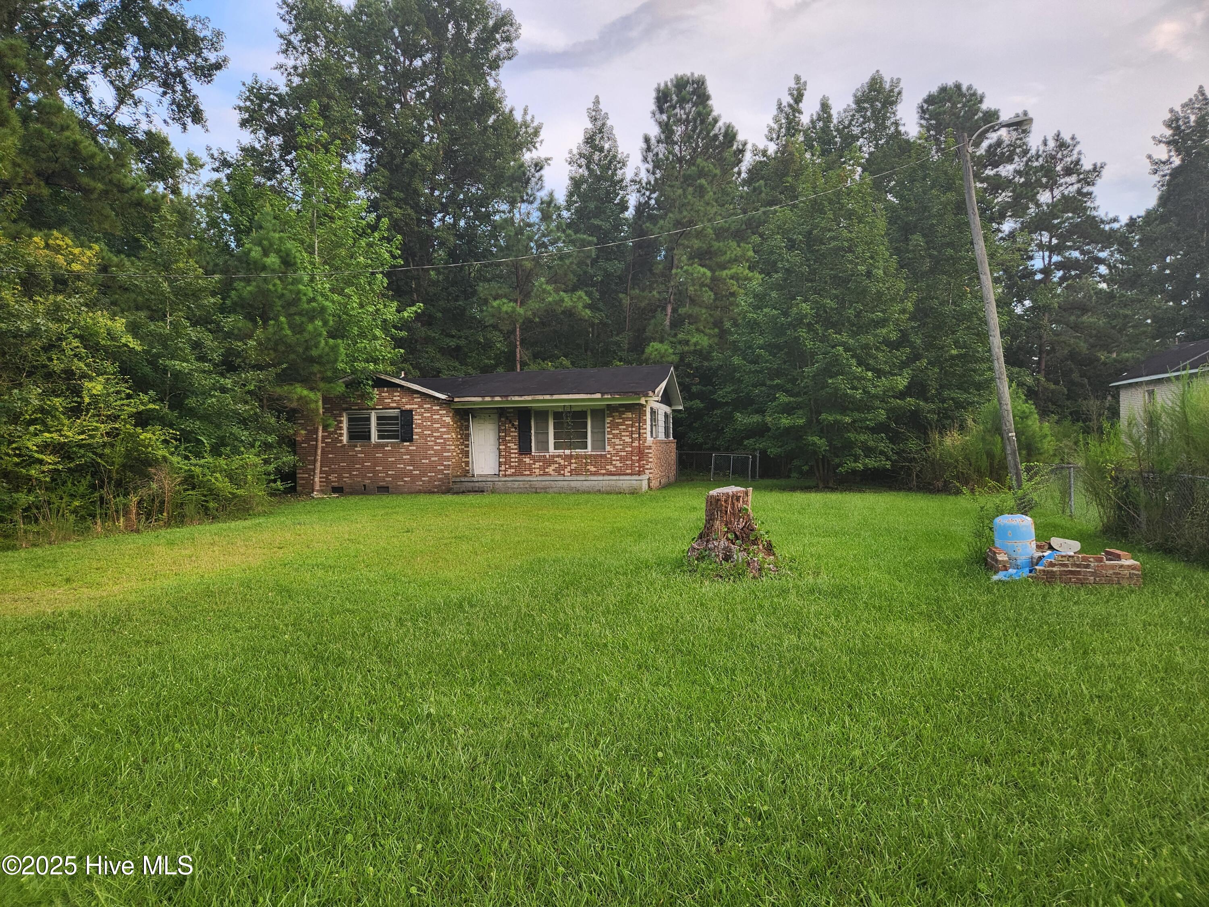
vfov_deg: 58.9
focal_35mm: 23
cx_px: 604
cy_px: 454
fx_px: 803
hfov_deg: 73.9
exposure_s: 1/180
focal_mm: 5.4
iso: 32
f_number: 1.8
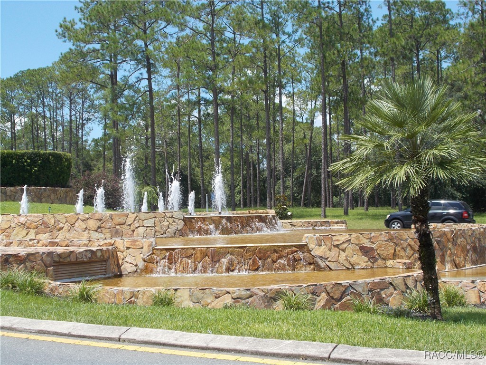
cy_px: 182
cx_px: 243
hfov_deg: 33.2
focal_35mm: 58
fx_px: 814
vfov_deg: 25.2
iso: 80
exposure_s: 1/320
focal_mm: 10.3
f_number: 4.9
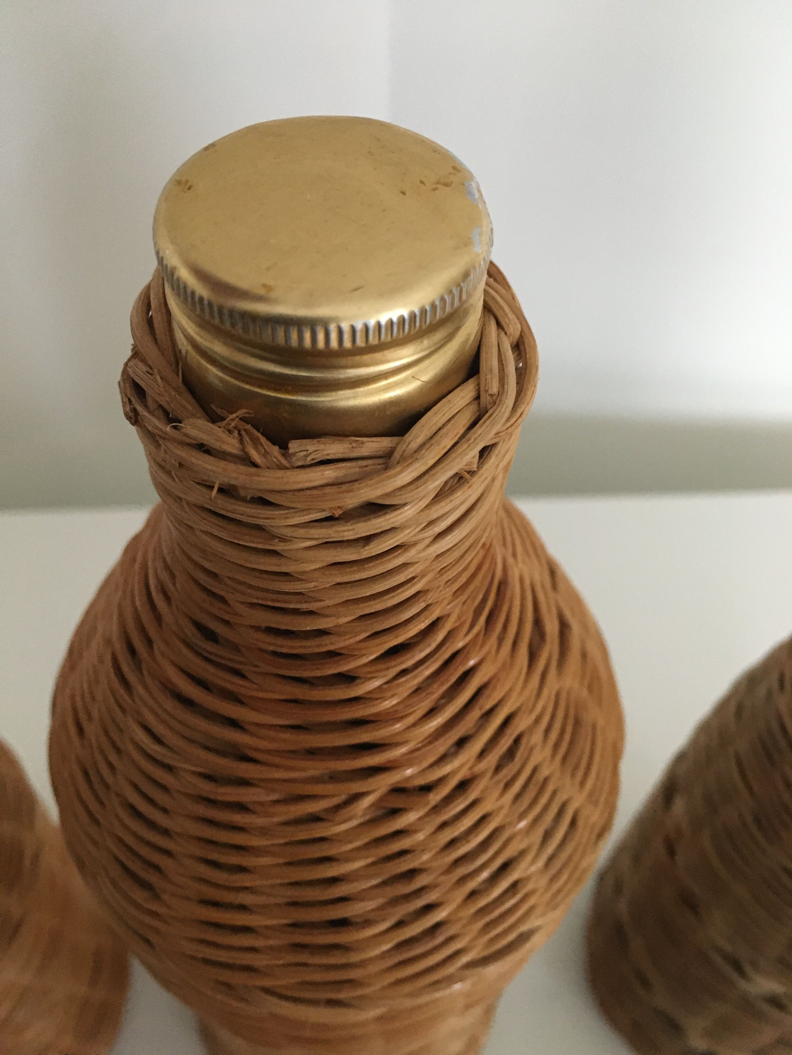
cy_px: 528
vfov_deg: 61.7
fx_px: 885
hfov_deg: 48.2
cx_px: 396
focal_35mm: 29
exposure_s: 1/30
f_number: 2.2
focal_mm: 4.15
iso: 200
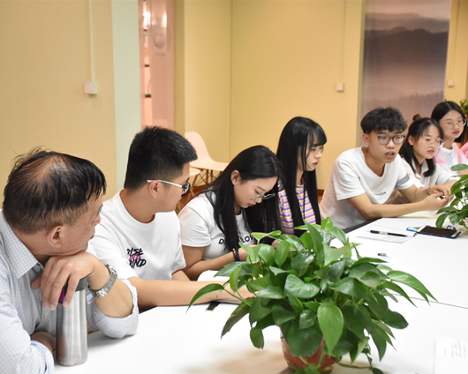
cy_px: 187
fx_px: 706
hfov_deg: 36.6
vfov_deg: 29.7
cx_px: 213
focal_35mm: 51
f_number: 5.6
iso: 3200
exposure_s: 1/125
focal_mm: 30
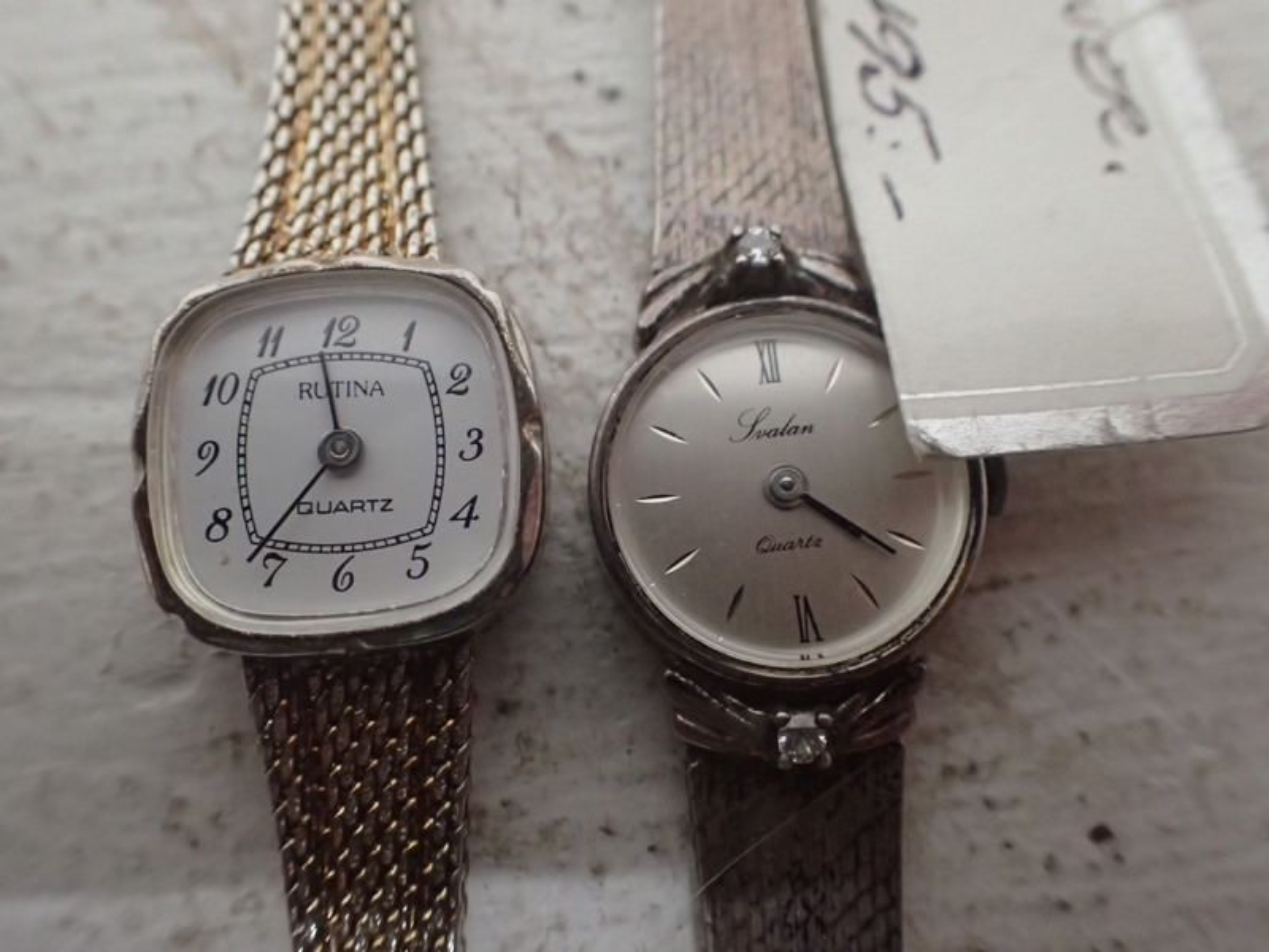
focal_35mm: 30
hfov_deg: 60.0
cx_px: 634
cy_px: 476
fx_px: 1100
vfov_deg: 46.8
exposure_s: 1/125
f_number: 2.3
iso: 800
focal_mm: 5.5
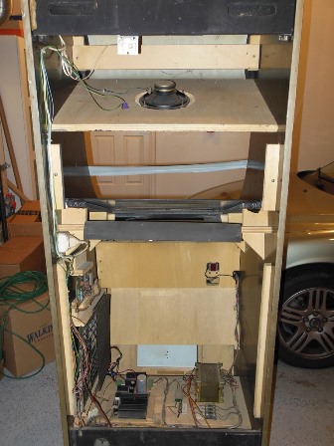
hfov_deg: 48.2
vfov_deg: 61.7
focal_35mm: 29
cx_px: 167
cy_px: 223
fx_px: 373
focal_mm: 5.2
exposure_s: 1/25
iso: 200
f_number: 3.3
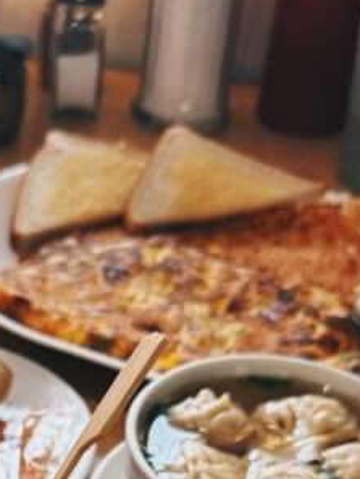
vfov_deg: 24.6
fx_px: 956
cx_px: 29
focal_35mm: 69
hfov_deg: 20.8
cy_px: 619
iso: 160
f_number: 1.78
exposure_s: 1/120
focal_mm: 6.76
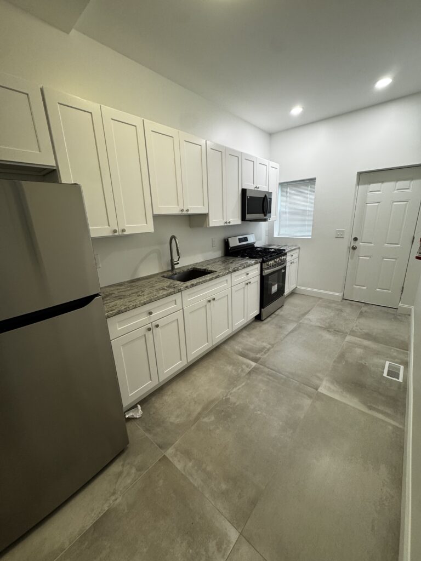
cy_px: 280
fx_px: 227
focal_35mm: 14
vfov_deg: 102.1
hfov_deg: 85.7
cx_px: 210
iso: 160
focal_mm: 2.22
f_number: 2.2
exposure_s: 1/120
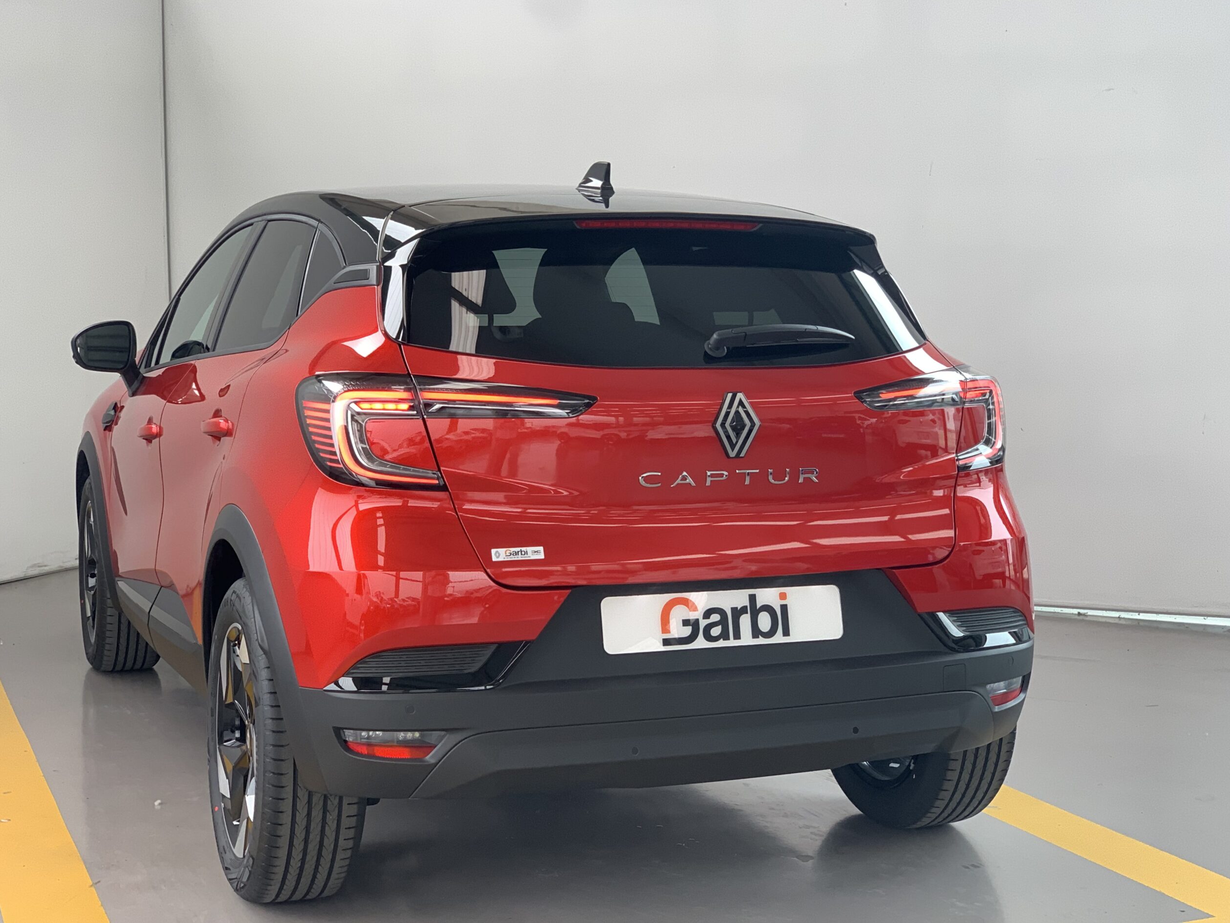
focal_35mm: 53
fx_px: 1883
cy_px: 453
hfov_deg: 36.2
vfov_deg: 27.5
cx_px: 618
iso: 125
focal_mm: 6
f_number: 2.4
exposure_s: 1/104
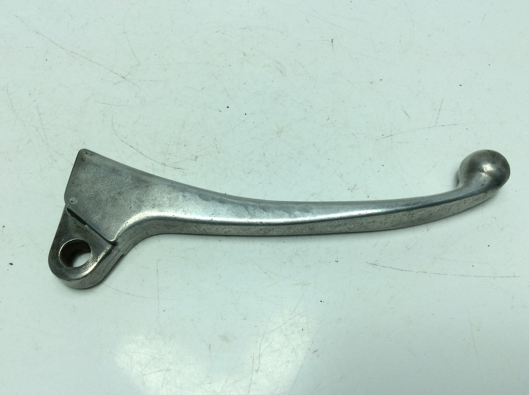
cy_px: 198
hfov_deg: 56.9
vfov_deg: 44.1
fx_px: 488
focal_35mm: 32
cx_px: 264
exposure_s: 1/733
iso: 32
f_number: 2.4
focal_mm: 3.3
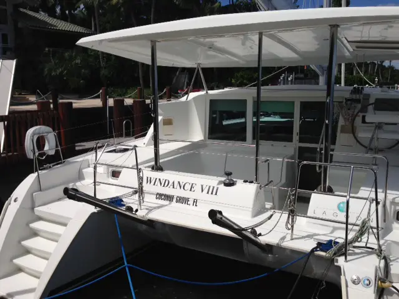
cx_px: 200
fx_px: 380
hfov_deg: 55.4
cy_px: 150
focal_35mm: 33
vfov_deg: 42.9
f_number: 2.4
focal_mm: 4.12
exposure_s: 1/4926
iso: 50
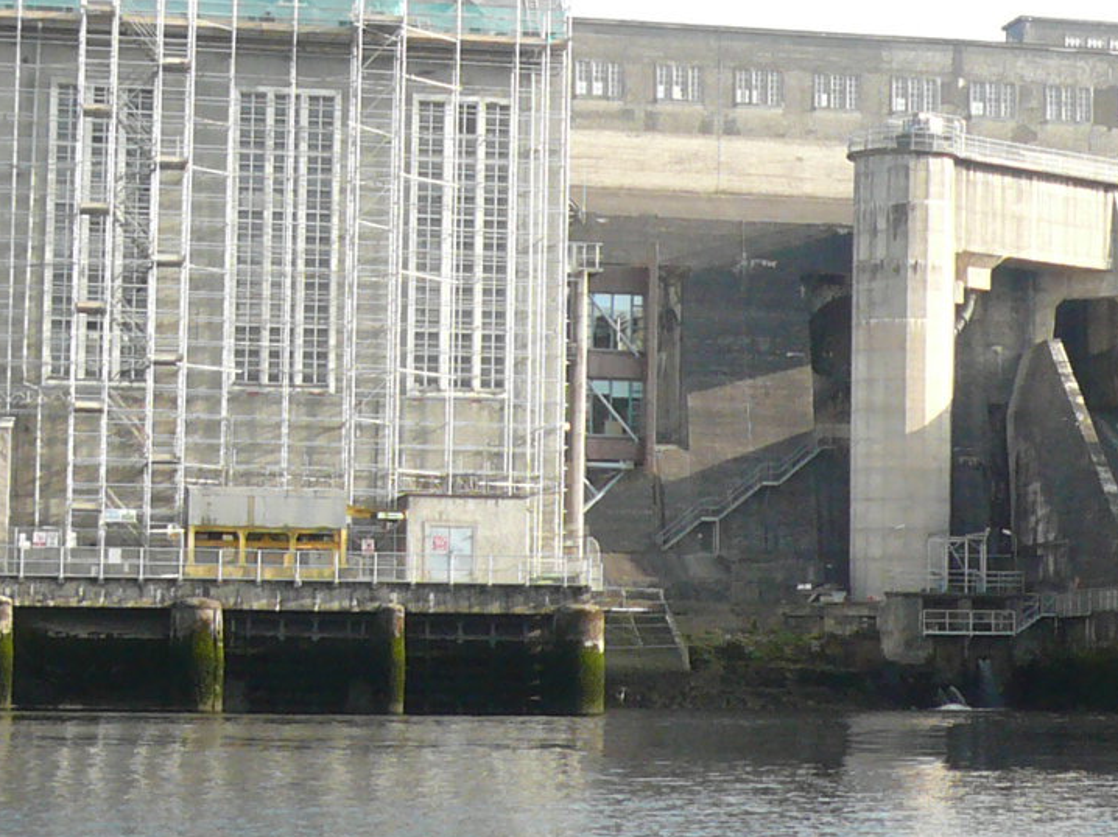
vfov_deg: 13.8
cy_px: 534
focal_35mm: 107
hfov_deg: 18.2
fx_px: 3455
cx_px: 917
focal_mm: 5.2
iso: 100
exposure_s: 1/320
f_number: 2.9
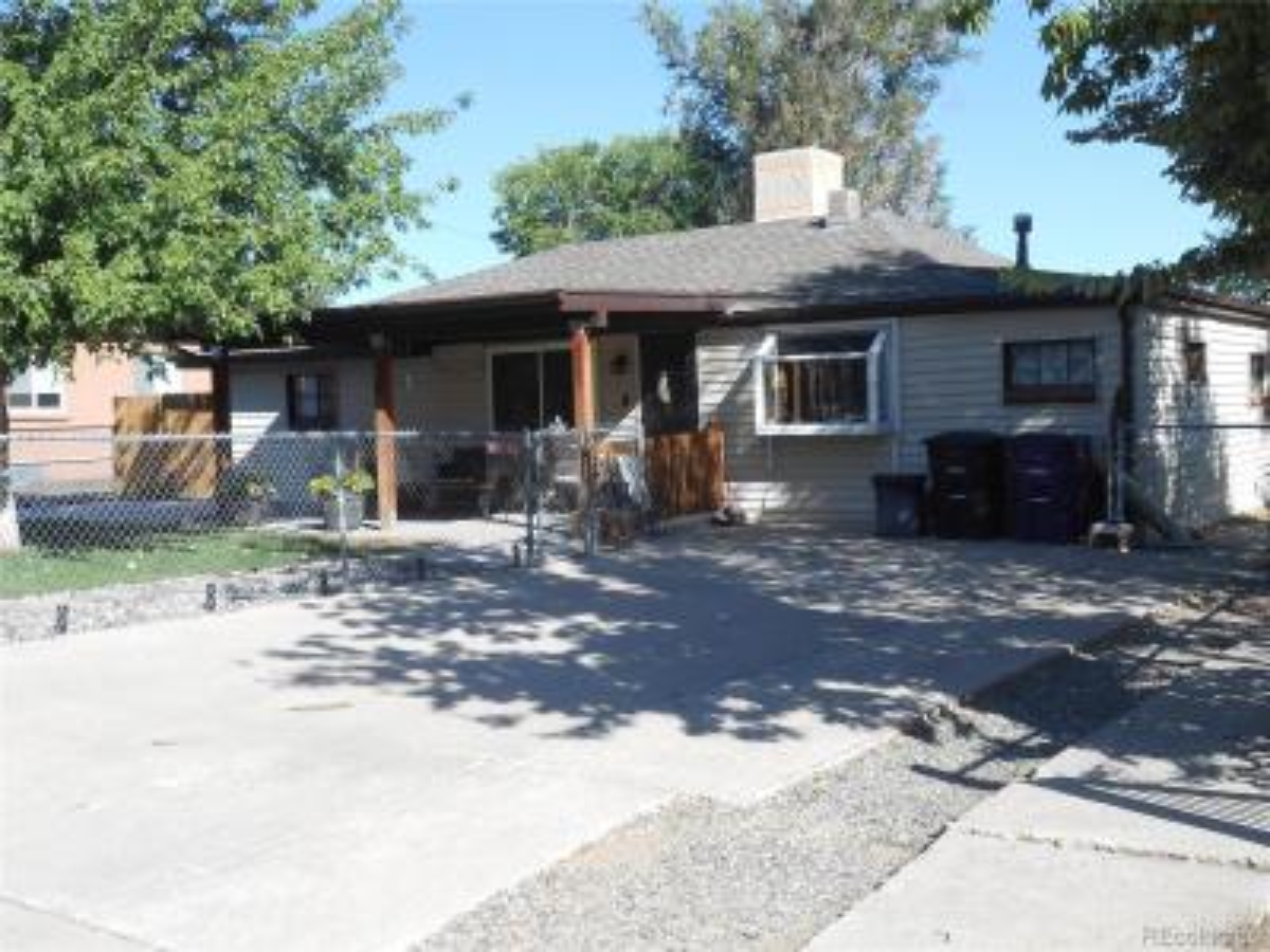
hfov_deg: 49.0
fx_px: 1394
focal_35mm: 38
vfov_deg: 37.7
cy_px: 476
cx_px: 635
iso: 80
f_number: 4.2
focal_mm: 6.8
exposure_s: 1/320
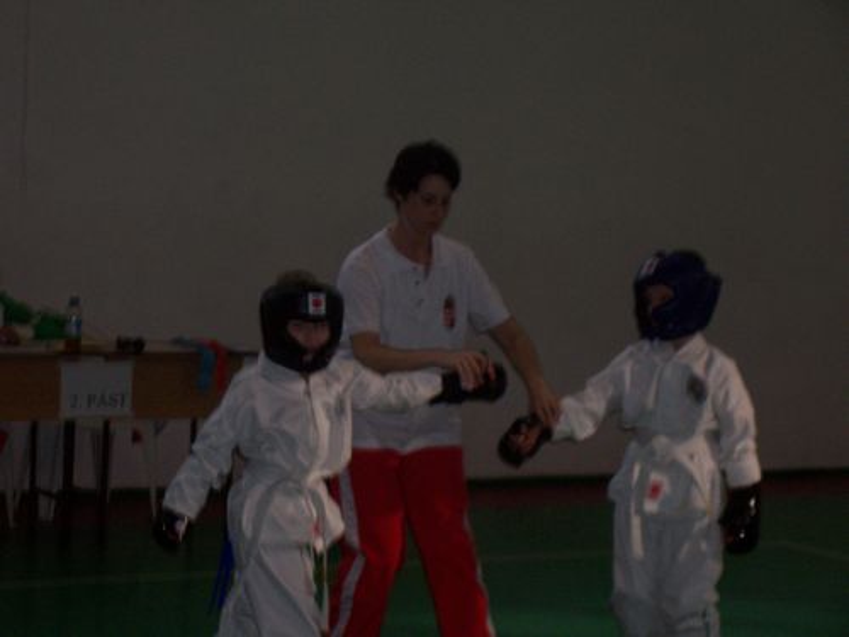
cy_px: 318
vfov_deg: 14.5
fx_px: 2502
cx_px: 424
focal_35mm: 102
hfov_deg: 19.3
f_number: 4.6
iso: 140
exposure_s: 1/157
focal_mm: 16.8
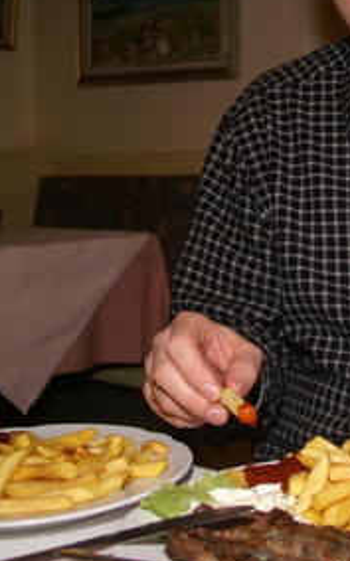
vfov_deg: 32.7
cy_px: 188
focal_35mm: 62
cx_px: 362
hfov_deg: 20.2
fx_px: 948
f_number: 3.5
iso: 200
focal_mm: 18
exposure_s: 1/60
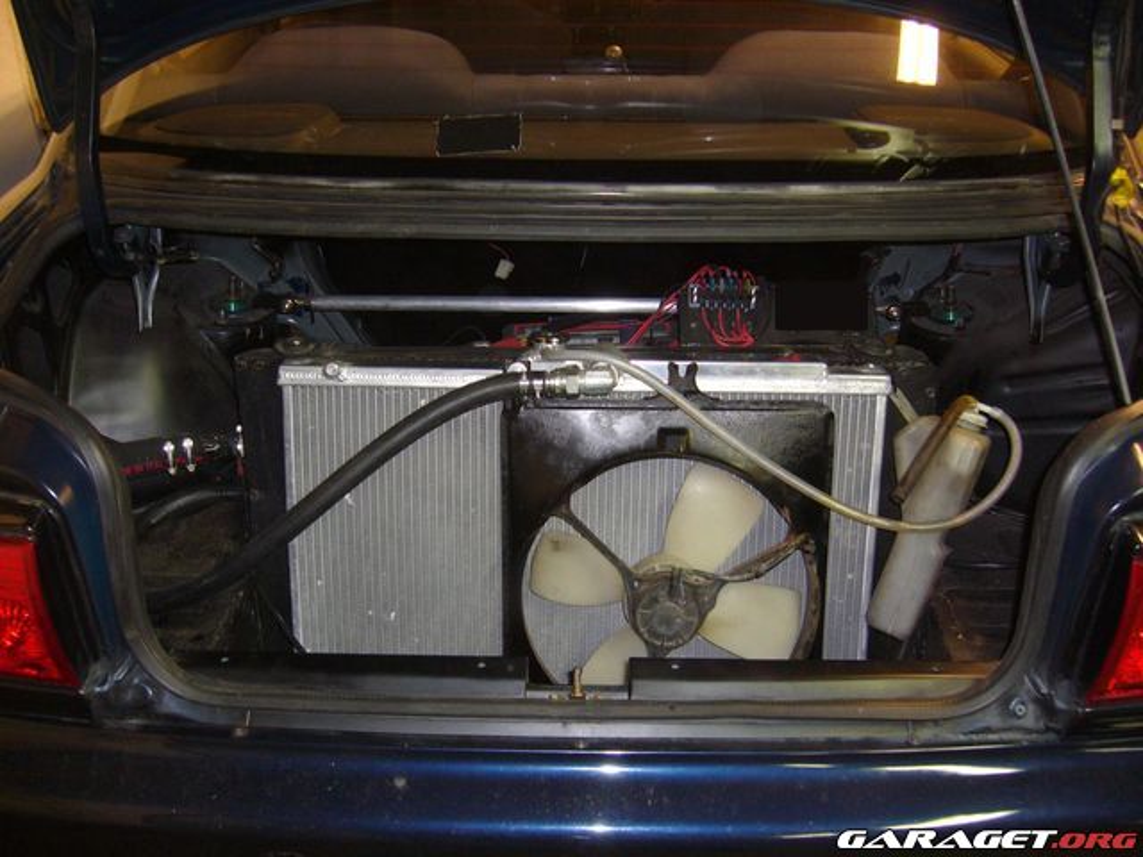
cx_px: 572
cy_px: 428
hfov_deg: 52.6
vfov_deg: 40.7
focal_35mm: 35
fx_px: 1156
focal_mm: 5.8
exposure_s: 1/8
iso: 80
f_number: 2.8
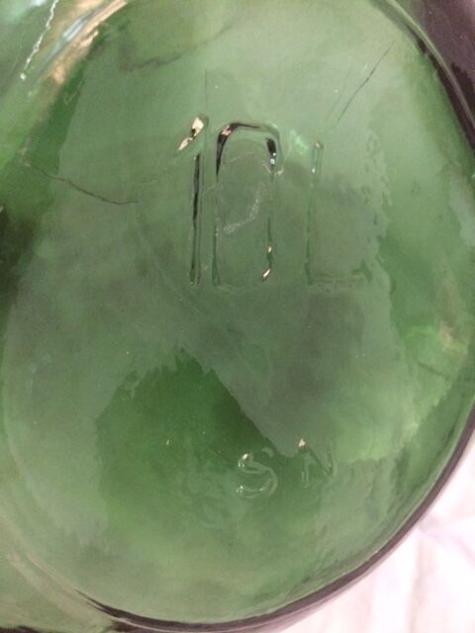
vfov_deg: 61.7
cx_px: 238
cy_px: 316
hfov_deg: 48.2
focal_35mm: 29
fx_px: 531
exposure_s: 1/17
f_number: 2.2
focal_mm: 4.15
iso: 500
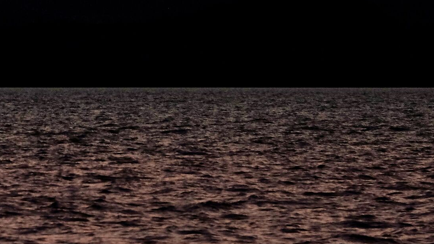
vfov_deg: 3.2
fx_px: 4373
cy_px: -60
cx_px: 35
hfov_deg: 5.7
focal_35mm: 380
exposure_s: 1/1000
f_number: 6.4
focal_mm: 110.3
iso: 1600
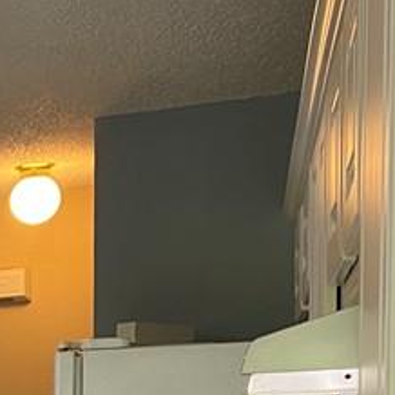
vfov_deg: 15.0
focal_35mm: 108
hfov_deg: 13.3
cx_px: -453
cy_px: 576
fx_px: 1394
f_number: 1.8
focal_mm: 4.25
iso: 80
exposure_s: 1/60
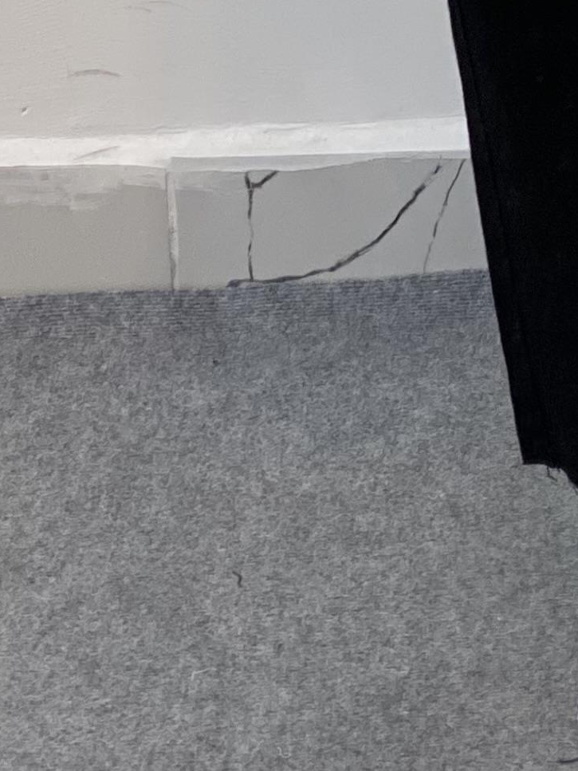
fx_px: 4699
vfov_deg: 9.1
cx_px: 684
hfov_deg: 7.0
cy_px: -497
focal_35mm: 211
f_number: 2
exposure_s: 1/100
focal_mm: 6
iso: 100
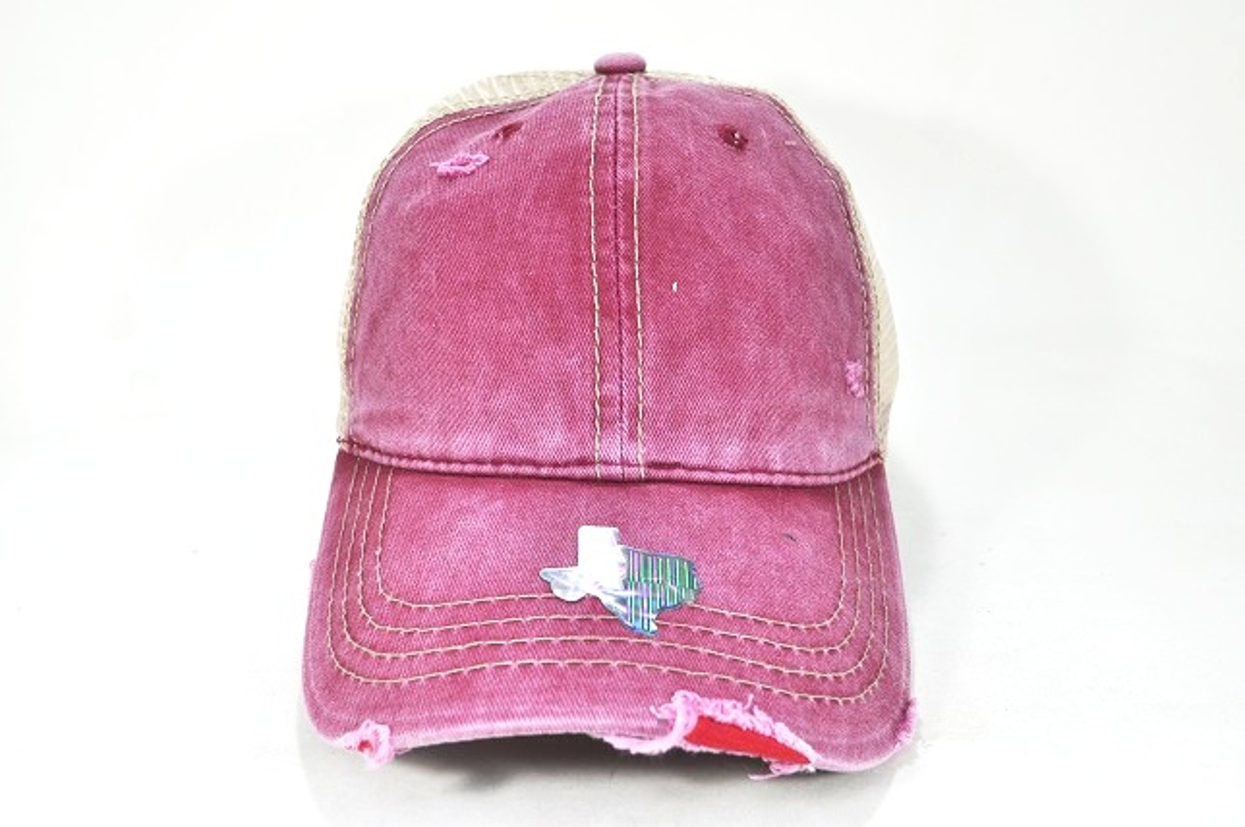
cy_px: 414
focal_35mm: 36
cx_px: 622
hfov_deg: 53.2
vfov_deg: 36.8
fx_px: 1244
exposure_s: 1/200
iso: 200
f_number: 7.1
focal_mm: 24
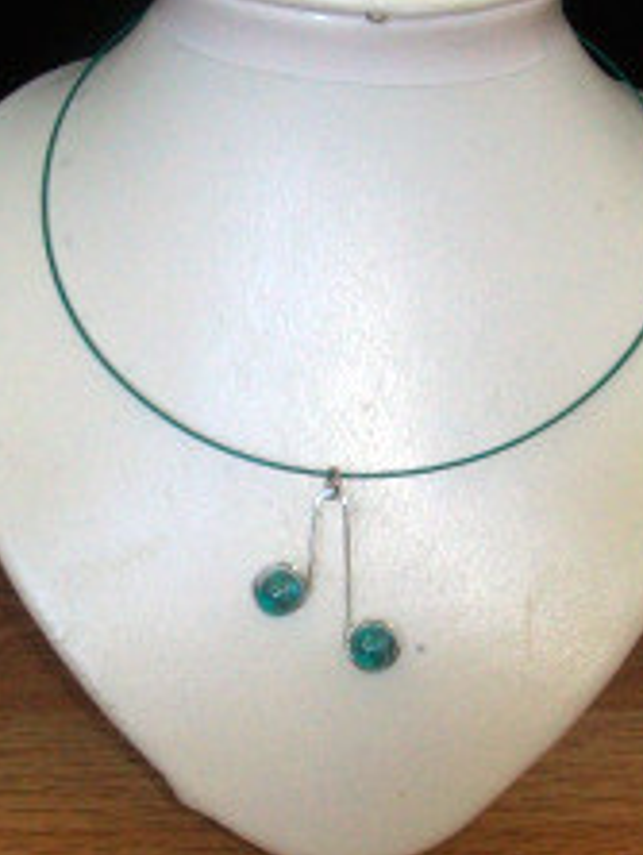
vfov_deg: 34.3
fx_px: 1384
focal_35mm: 56
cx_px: 339
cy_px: 416
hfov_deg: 26.1
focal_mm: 6
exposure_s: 1/60
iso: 160
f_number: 2.7
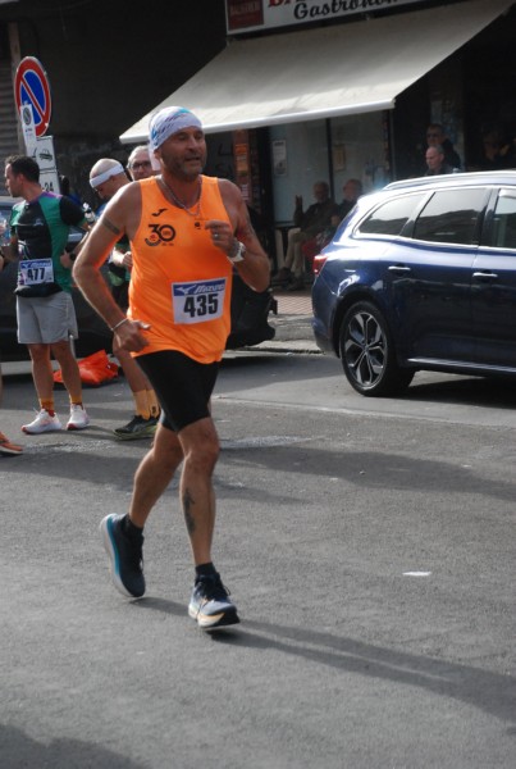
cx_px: 258
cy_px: 384
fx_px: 2406
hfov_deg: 12.2
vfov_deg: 18.1
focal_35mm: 112
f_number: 5.6
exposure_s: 1/1000
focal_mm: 75
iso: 1000
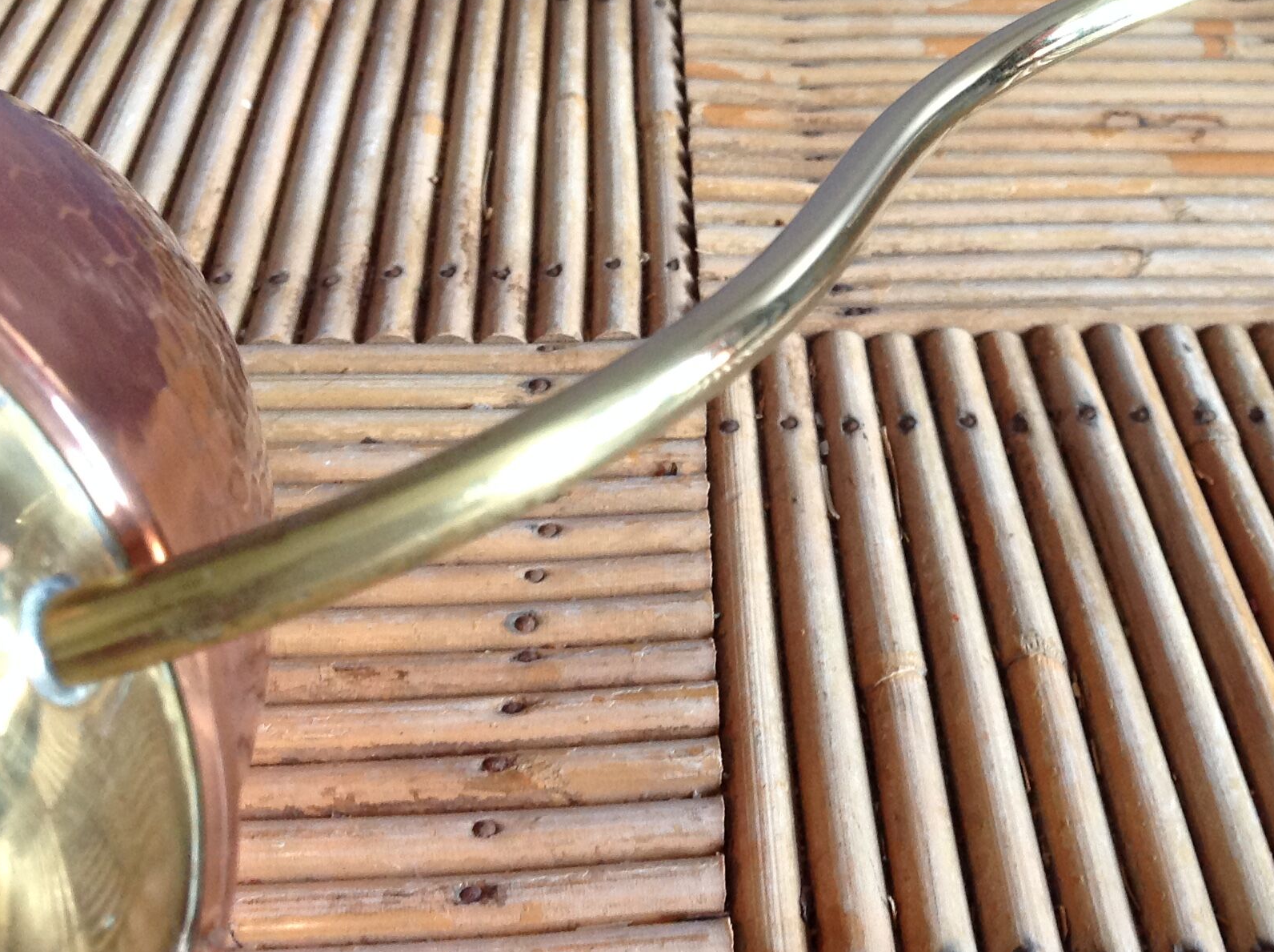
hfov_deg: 33.2
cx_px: 956
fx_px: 2095
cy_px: 323
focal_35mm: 57
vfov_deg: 25.5
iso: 125
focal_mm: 4.28
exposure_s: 1/15
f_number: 2.4
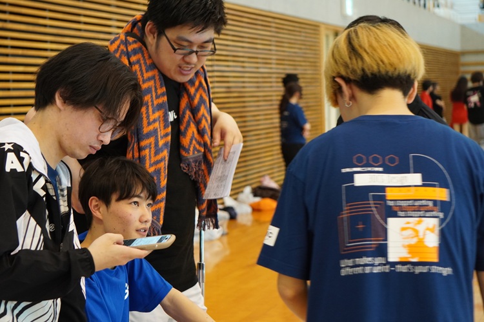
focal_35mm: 87
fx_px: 1170
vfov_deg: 15.7
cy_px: 161
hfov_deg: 23.4
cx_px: 242
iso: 1600
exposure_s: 1/50
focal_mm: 58
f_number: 4.5
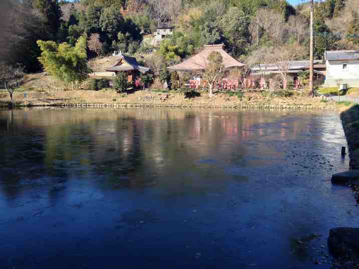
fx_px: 363
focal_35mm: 35
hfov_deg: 52.6
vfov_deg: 40.7
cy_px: 134
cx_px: 180
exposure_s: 1/391
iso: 50
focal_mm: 4.28
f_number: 2.4
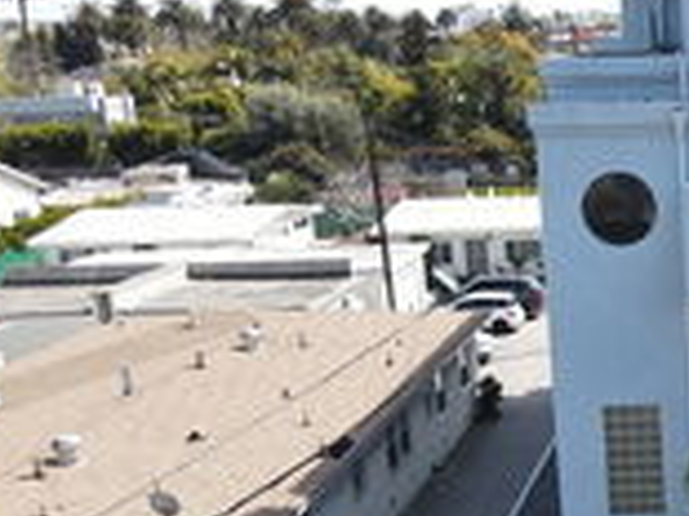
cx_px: 882
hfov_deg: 25.5
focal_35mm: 66
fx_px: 1313
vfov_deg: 22.1
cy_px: 360
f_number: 2.8
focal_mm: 4.5
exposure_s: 1/320
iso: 100
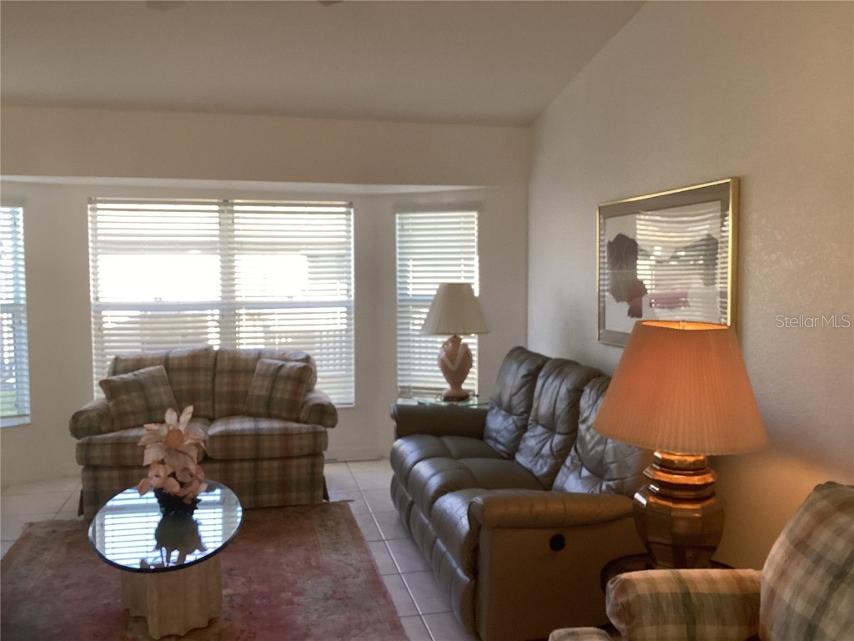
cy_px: 320
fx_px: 765
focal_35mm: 31
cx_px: 427
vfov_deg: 45.4
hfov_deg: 58.4
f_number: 2.4
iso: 125
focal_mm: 3.3
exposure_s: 1/60
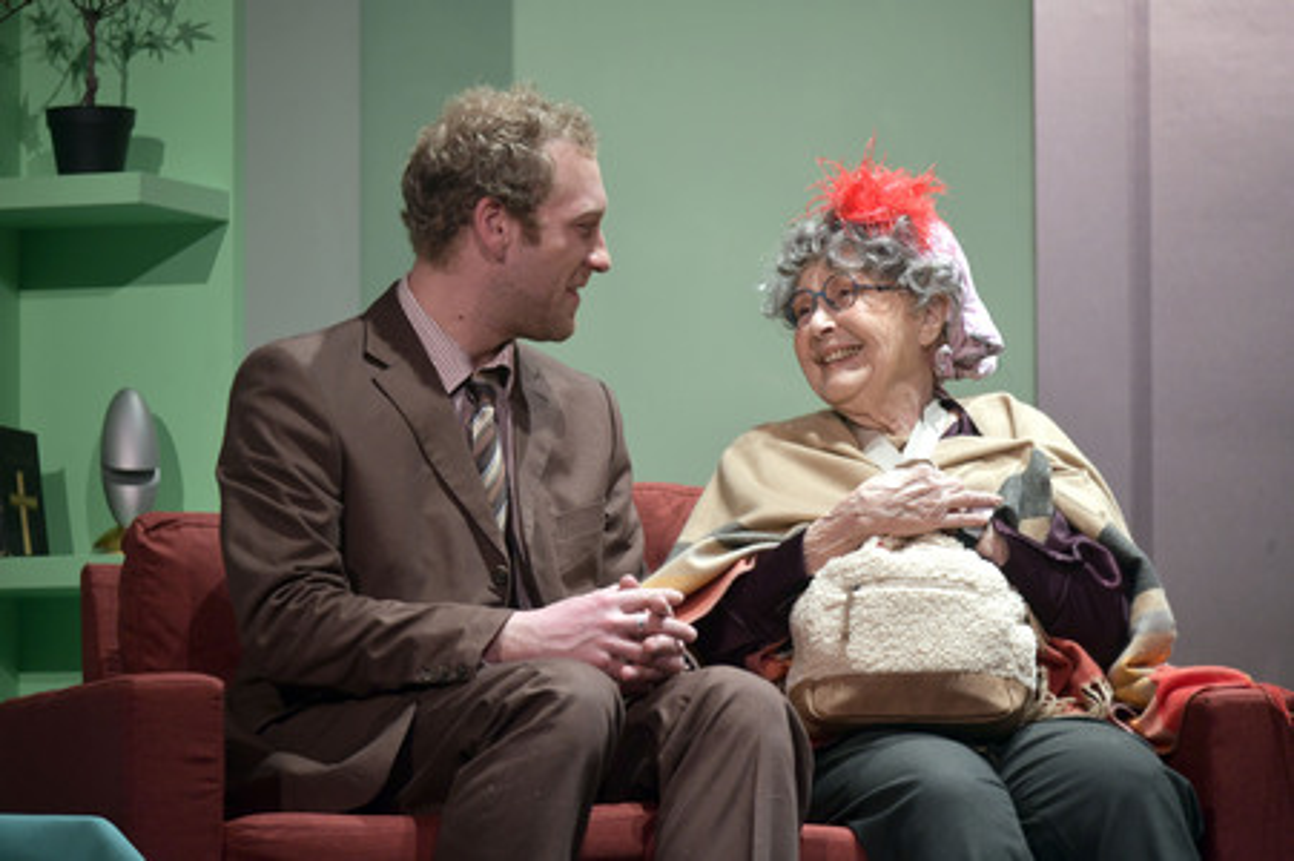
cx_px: 647
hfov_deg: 10.3
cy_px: 430
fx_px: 7183
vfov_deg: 6.9
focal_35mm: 200
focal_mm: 200
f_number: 5.6
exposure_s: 1/160
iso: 1000
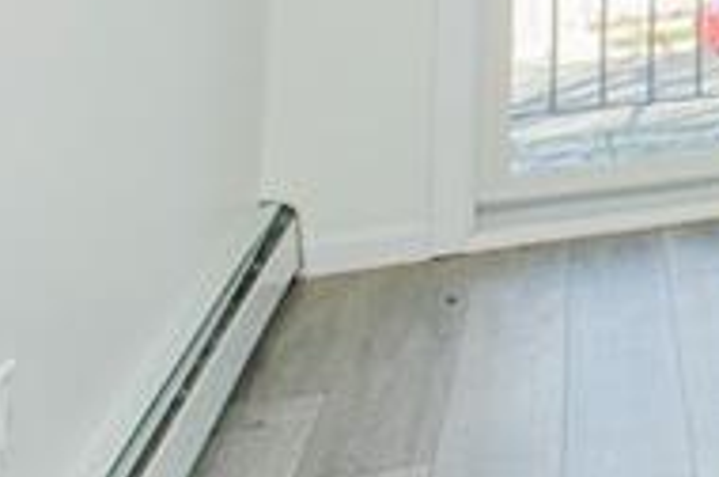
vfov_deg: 15.2
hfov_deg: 15.4
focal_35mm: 81
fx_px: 1615
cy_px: -288
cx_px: 1680
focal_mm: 10
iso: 1000
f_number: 8
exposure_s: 1/125
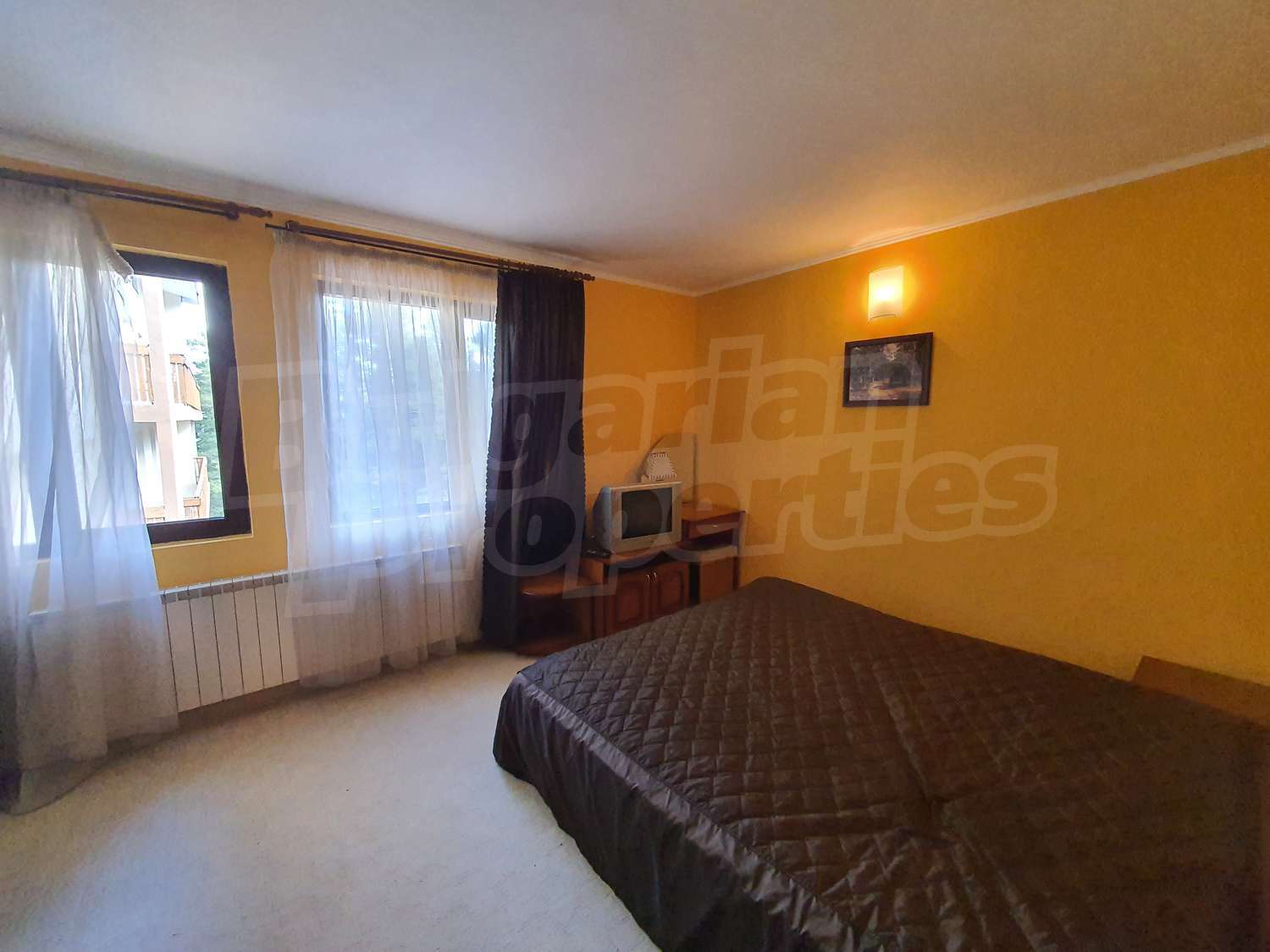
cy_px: 476
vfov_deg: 89.9
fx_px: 477
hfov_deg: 106.2
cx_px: 635
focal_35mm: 13
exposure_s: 1/50
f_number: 2.2
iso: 250
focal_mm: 1.8
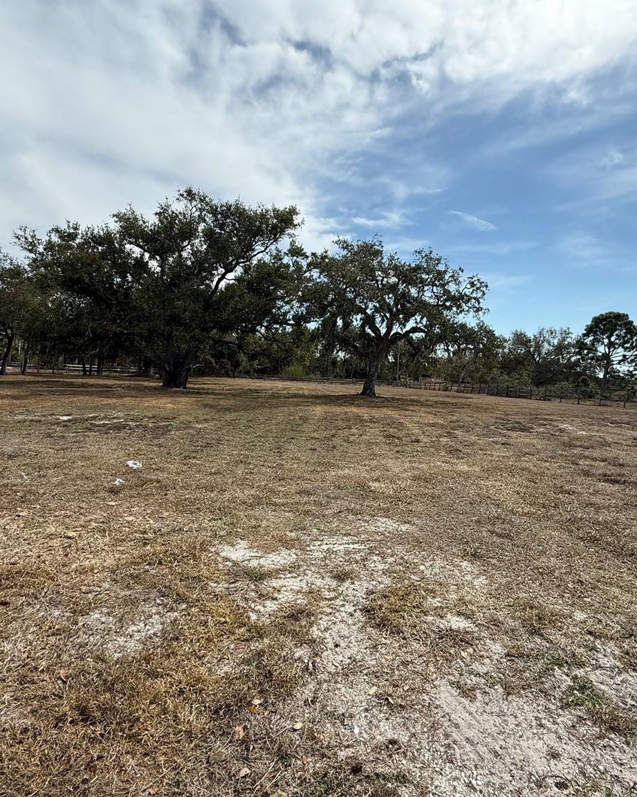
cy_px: 400
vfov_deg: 83.3
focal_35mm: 19
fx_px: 448
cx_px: 356
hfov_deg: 70.6
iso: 50
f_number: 2.2
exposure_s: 1/2165
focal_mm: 2.22
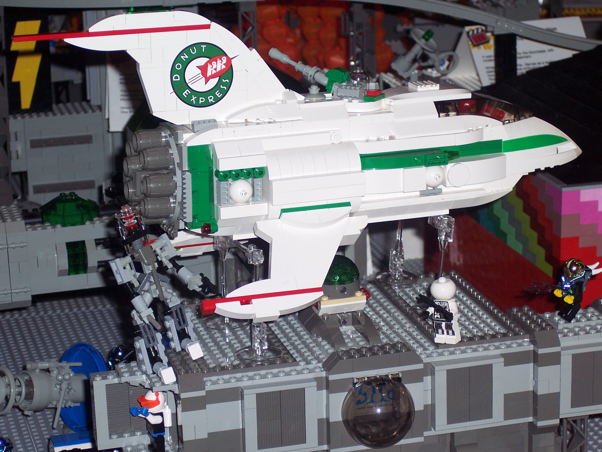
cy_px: 226
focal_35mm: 117
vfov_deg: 12.7
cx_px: 301
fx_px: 2035
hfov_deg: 16.8
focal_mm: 24
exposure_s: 1/125
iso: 100
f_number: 4.8
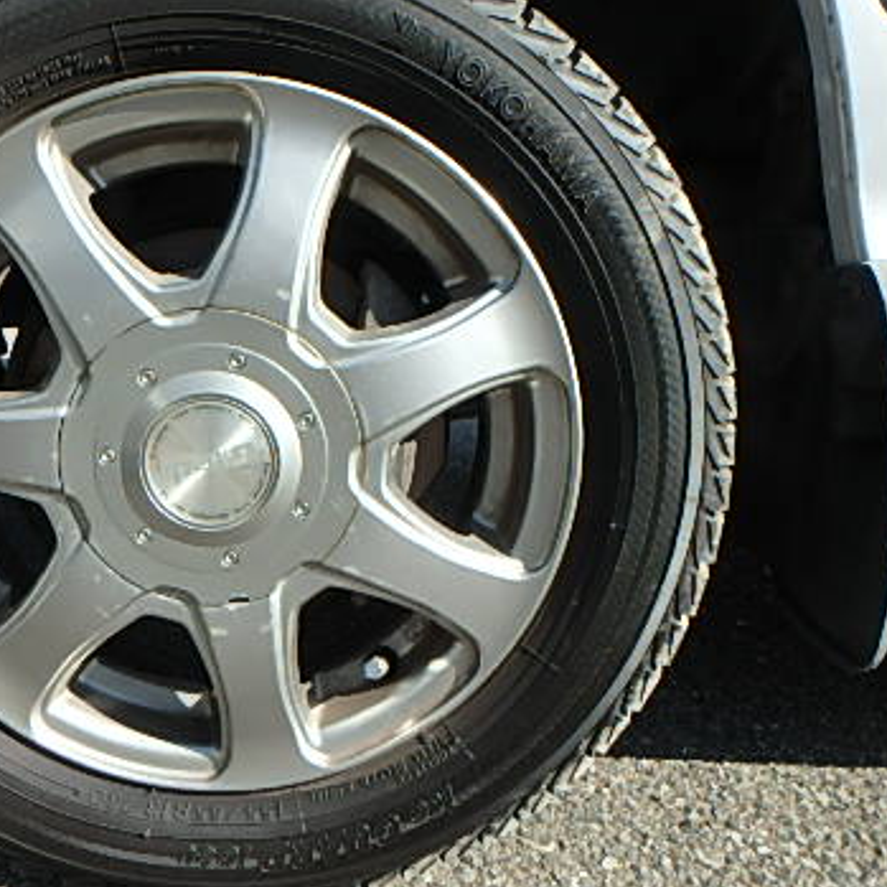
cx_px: 310
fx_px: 986
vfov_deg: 48.4
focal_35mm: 34
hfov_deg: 47.8
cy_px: 422
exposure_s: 1/500
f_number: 3.5
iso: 125
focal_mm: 3.7
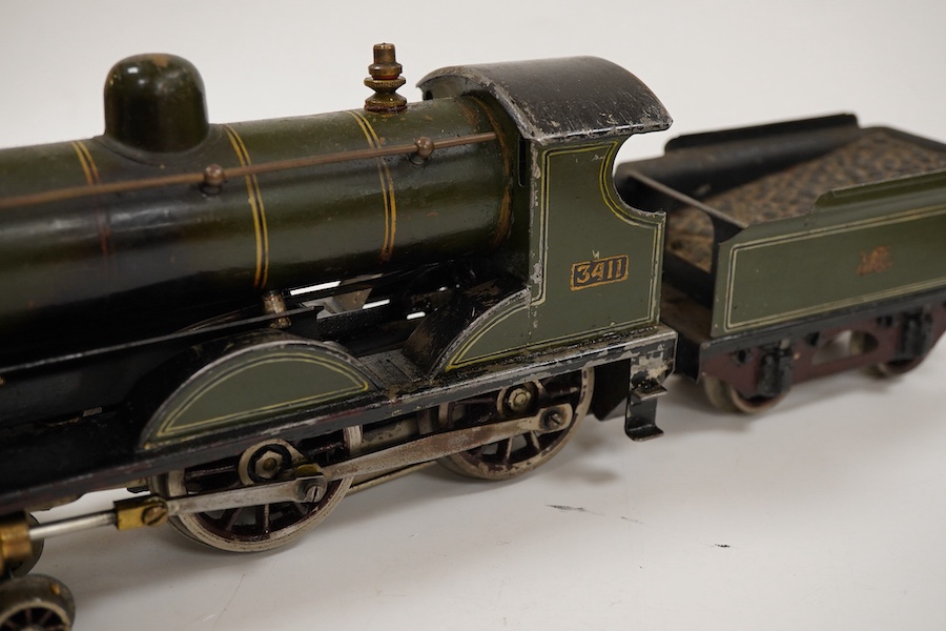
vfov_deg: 29.9
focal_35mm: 45
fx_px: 1182
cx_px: 473
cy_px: 316
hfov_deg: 43.6
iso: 1250
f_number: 8
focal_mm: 30
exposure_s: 1/125
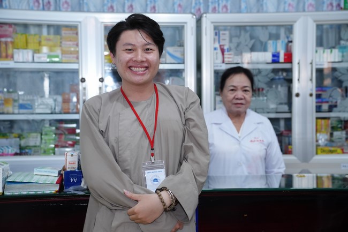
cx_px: 174
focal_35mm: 70
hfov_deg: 28.9
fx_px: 676
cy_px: 116
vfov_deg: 19.4
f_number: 3.5
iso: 1250
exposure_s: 1/100
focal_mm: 70
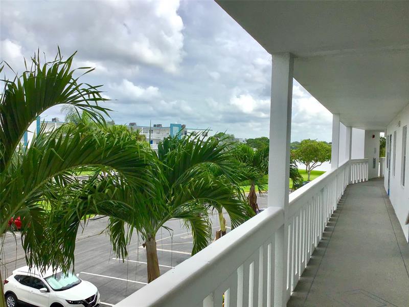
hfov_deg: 58.4
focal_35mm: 31
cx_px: 204
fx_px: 366
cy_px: 154
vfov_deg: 45.4
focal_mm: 3.3
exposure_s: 1/1381
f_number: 2.4
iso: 25
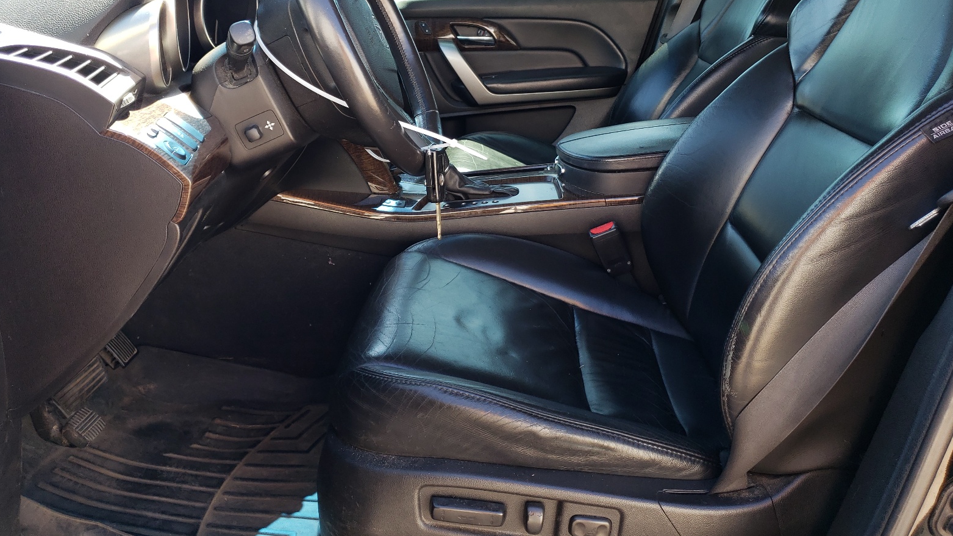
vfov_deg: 39.7
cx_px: 479
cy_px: 178
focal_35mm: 29
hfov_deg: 66.1
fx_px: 733
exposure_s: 1/127
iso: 50
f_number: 1.5
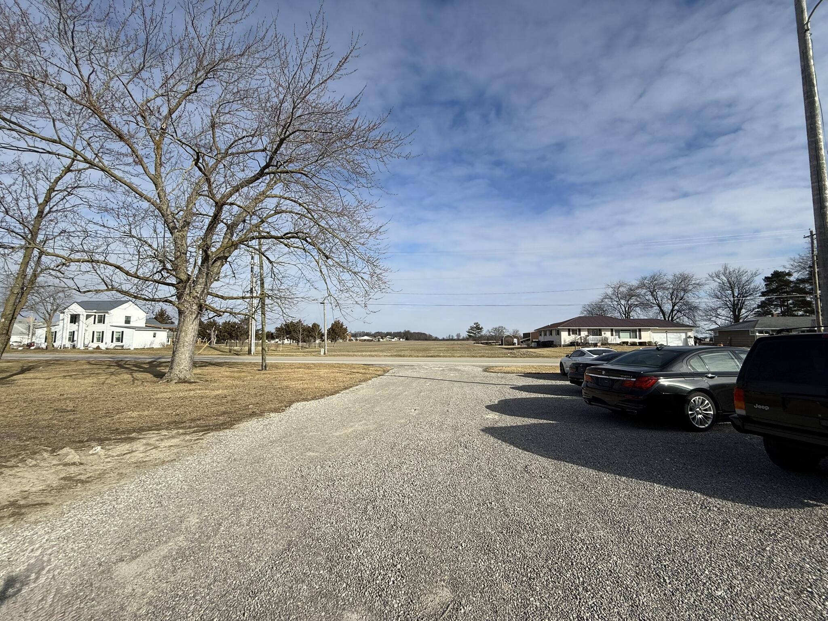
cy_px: 310
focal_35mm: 14
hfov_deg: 102.1
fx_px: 335
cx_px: 414
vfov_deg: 85.7
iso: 50
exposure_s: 1/2611
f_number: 2.2
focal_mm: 2.22
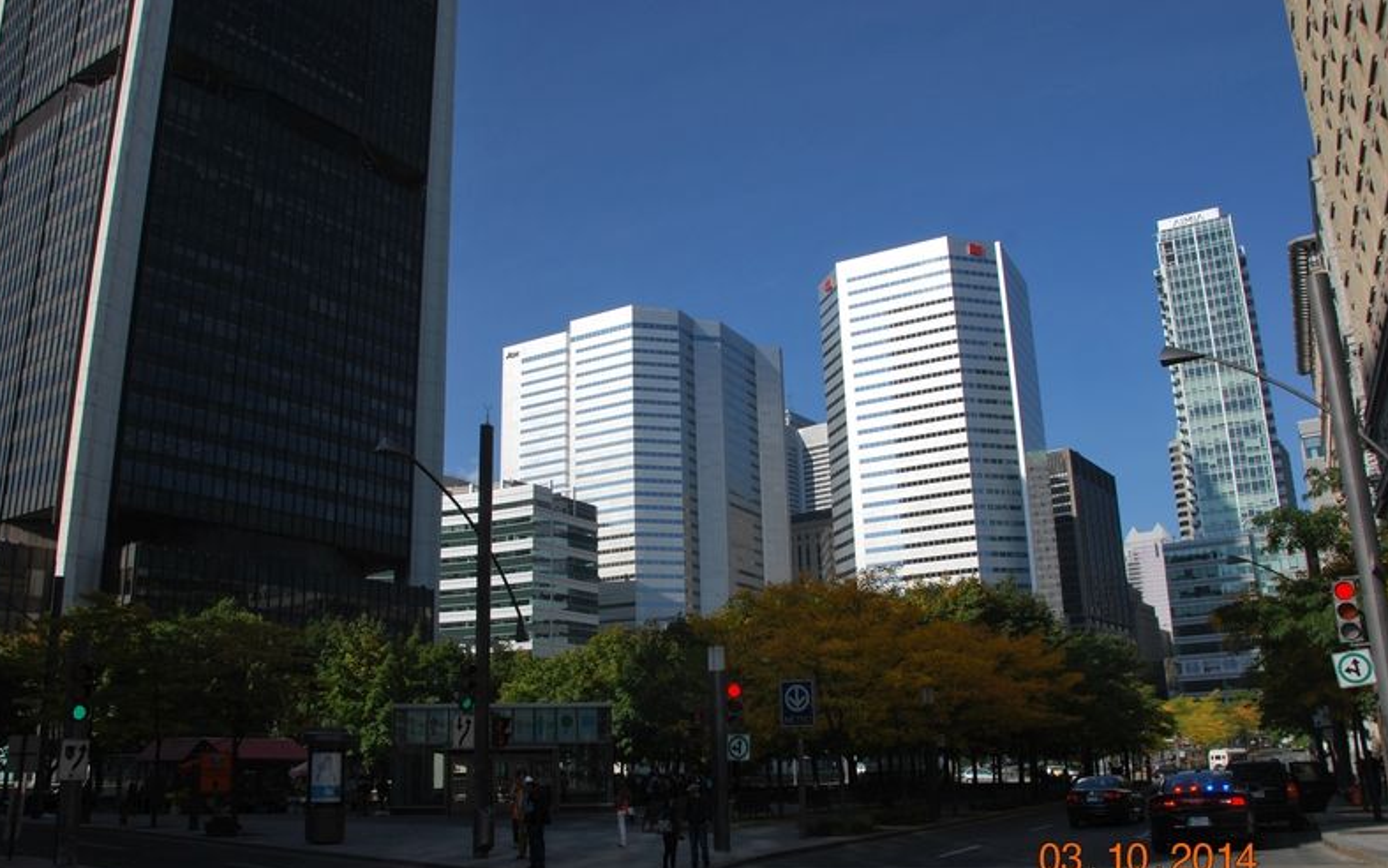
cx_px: 686
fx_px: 1059
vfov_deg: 44.5
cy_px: 458
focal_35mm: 28
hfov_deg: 66.5
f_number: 9
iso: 100
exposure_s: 1/320
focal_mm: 18
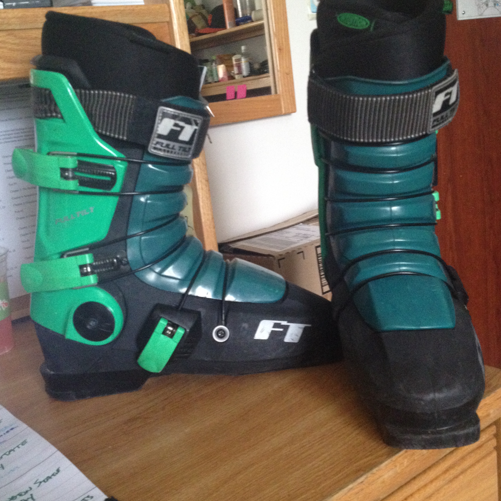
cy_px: 261
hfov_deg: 40.0
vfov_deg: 40.0
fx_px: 688
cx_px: 247
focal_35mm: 42
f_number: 2.4
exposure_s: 1/17
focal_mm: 4.28
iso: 400
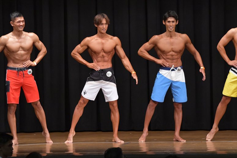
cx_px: 118
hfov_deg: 9.5
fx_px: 1428
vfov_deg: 6.3
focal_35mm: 217
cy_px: 79
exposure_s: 1/400
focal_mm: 145
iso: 6400
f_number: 5.6
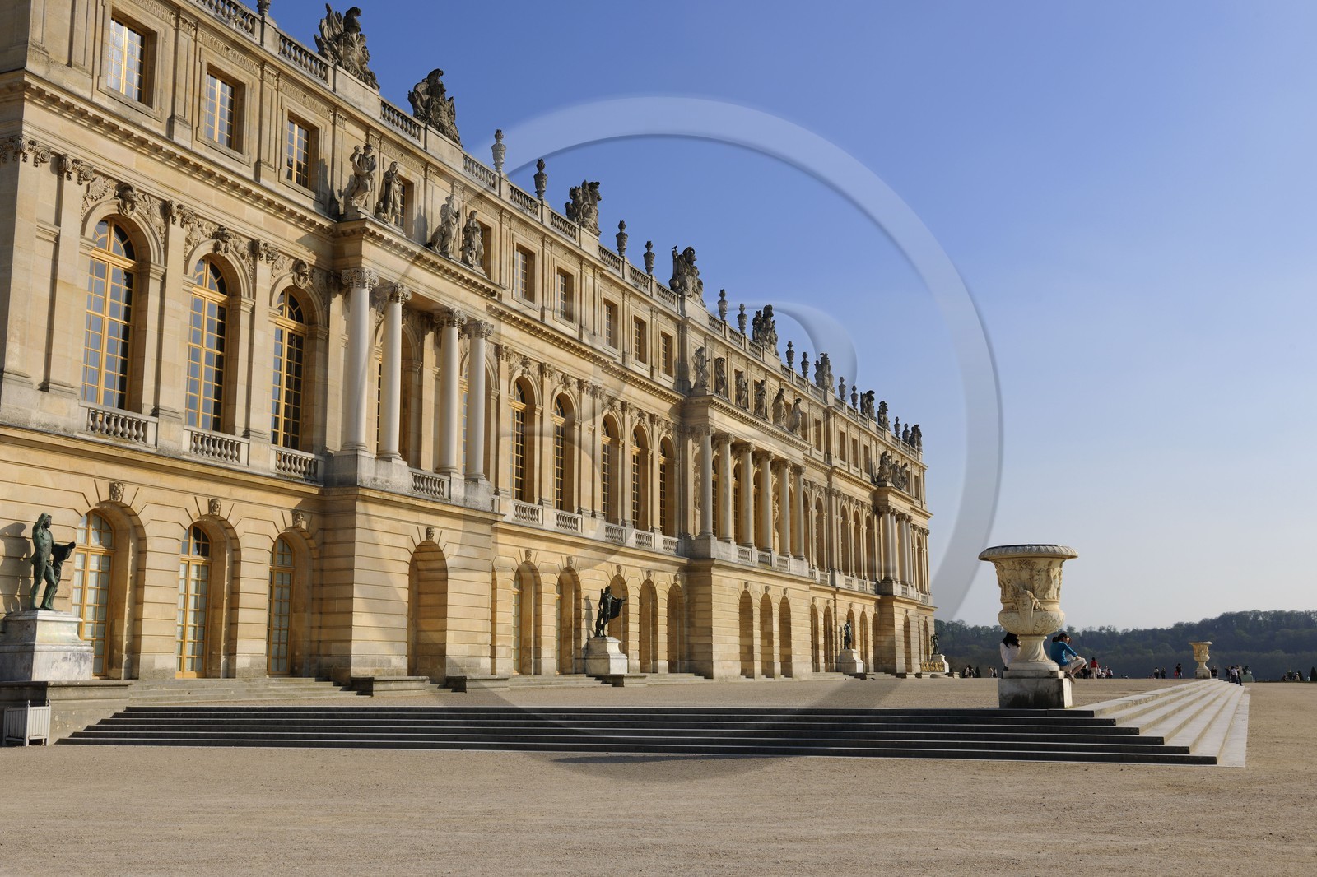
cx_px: 658
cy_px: 438
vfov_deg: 36.9
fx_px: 1317
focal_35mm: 36
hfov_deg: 53.1
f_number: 11
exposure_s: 1/160
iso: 100
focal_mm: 36
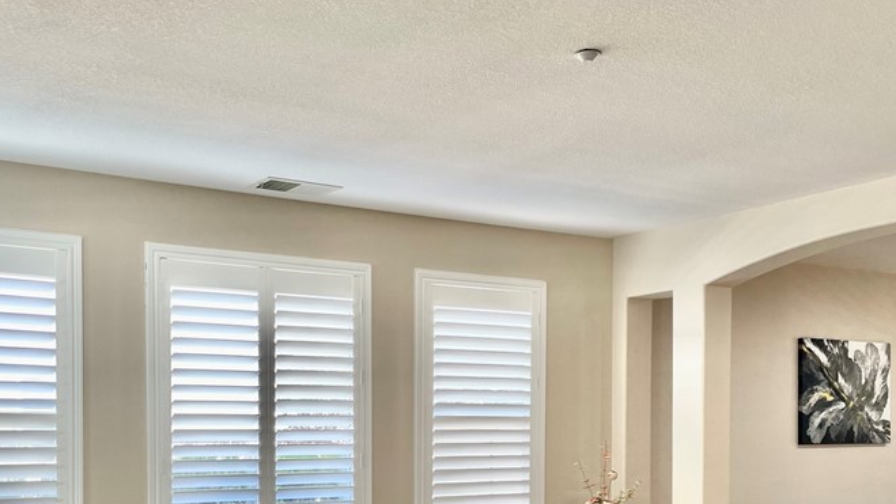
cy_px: 451
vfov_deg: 26.3
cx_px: 401
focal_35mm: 44
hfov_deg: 46.3
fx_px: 1046
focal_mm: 4.2
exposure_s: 1/120
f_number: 1.6
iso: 100
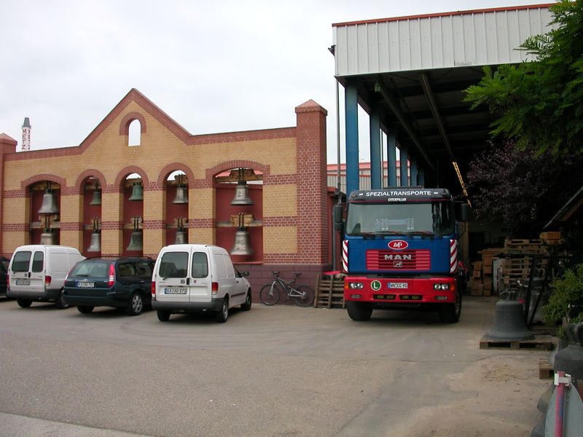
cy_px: 218
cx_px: 292
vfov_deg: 38.7
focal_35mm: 37
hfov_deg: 50.1
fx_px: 623
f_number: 4.5
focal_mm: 5.6
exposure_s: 1/226
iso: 100
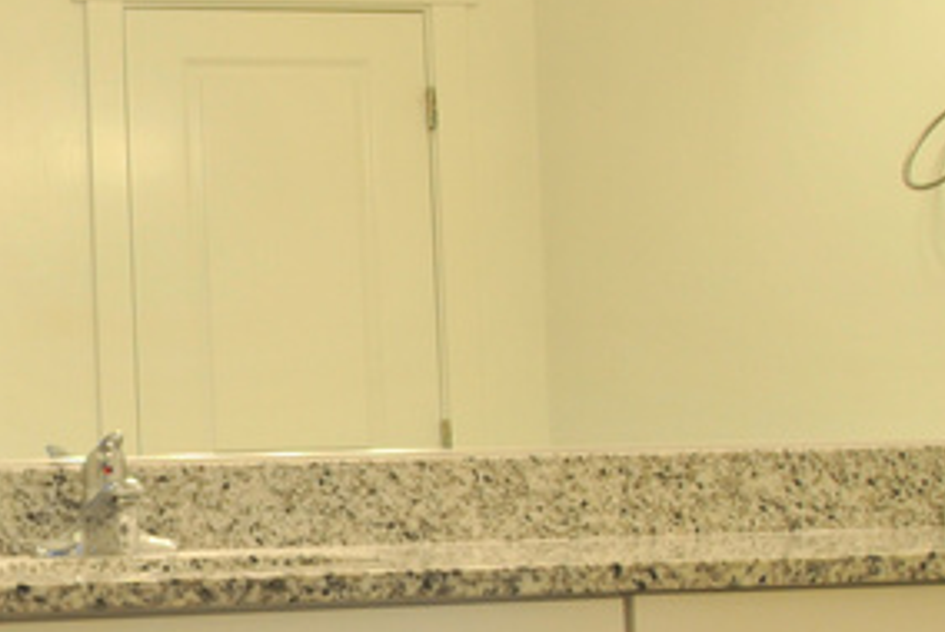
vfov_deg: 24.8
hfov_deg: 32.5
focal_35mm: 54
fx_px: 1419
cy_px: 474
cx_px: -90
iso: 200
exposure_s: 1/50
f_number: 3.5
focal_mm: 10
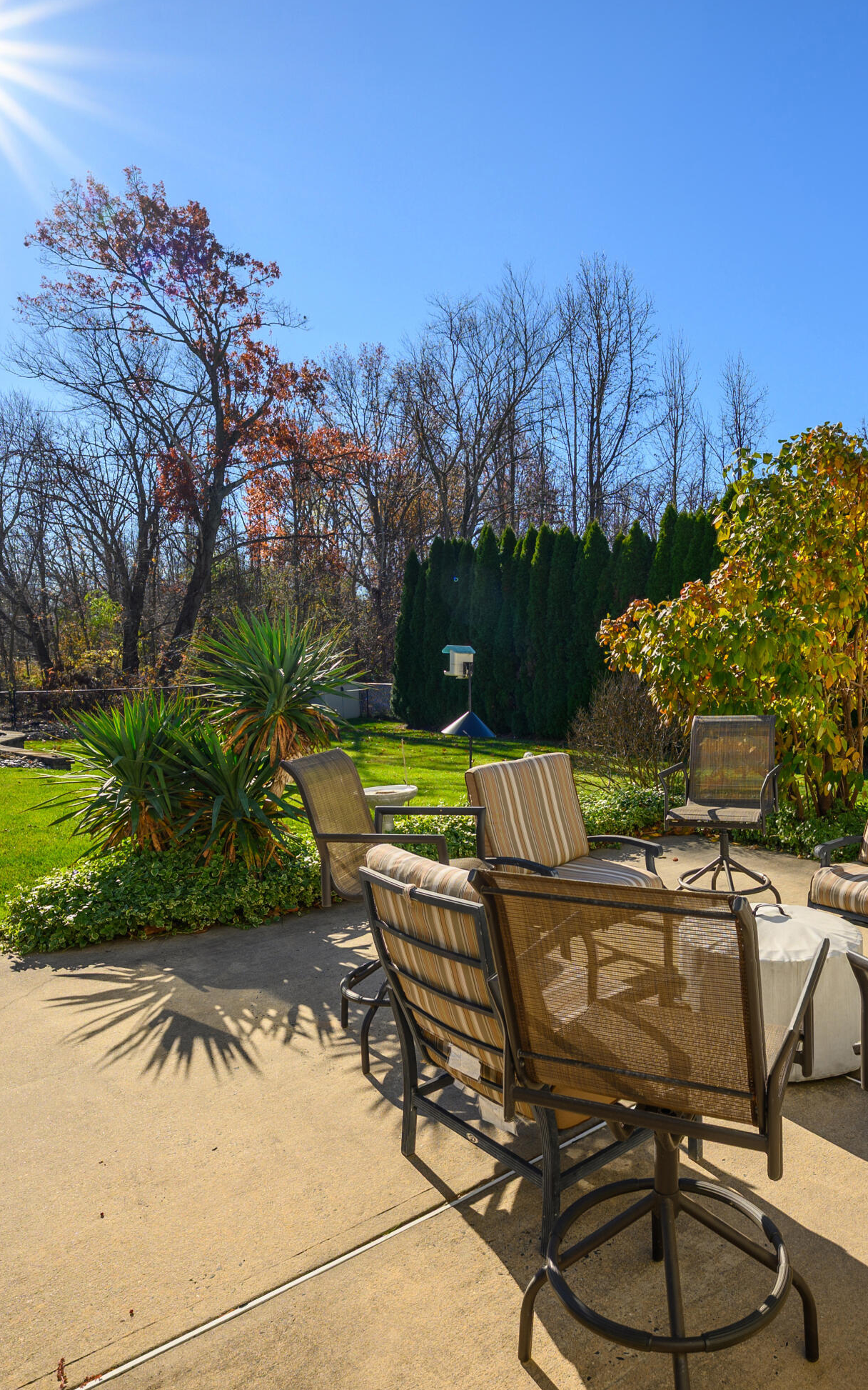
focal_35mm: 22
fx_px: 833
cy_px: 707
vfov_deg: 79.6
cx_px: 579
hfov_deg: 53.9
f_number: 11
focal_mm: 14
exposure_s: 1/640
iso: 200
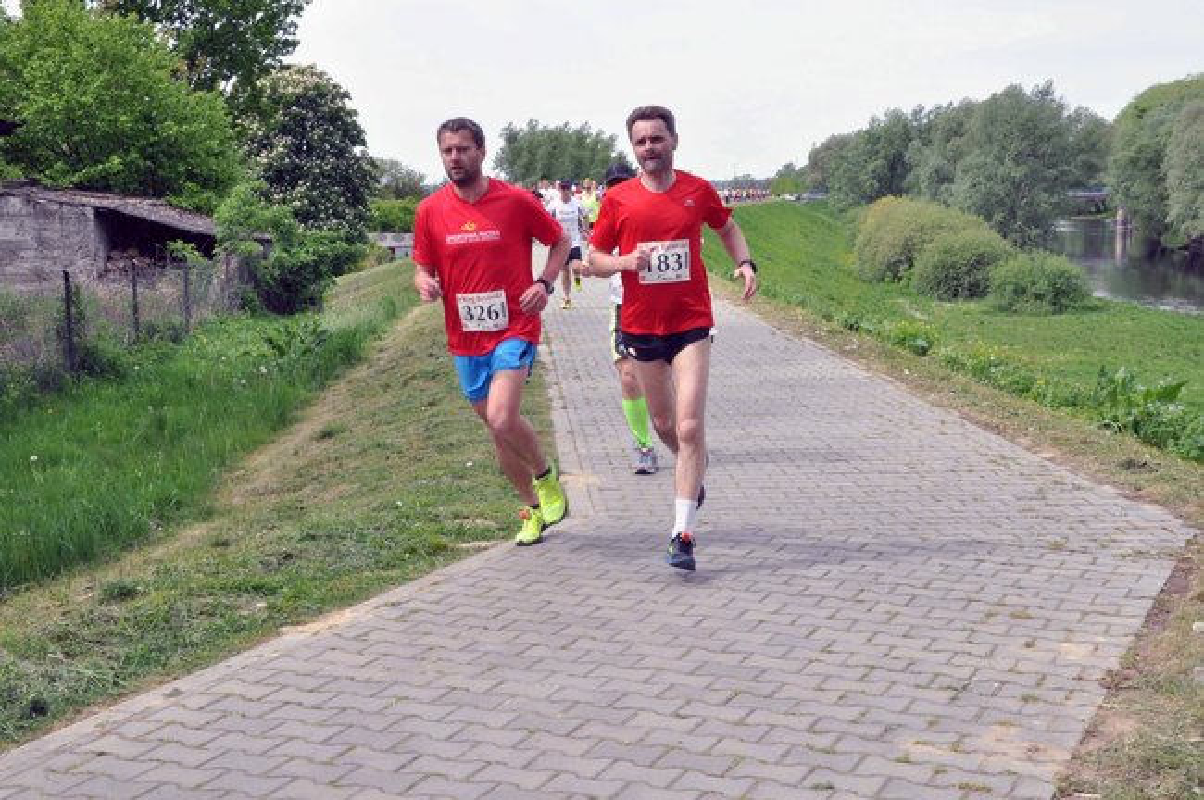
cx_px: 602
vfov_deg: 25.0
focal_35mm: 54
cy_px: 400
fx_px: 1804
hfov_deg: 36.9
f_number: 22
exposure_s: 1/200
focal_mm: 36
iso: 800
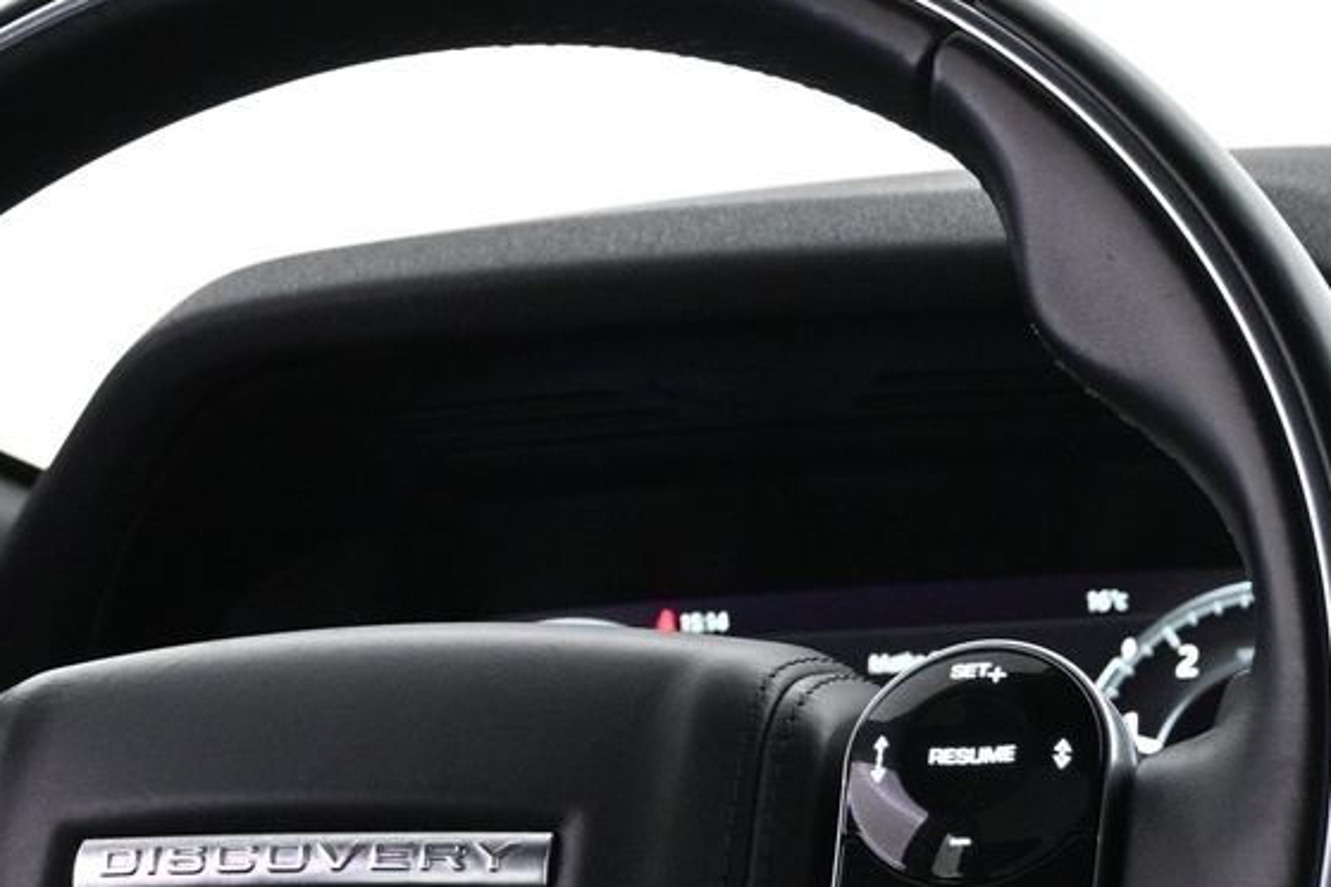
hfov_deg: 17.0
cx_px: 322
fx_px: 4426
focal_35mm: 120
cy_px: 866
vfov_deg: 11.3
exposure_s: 1/30
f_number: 4.5
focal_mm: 27.5
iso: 1600
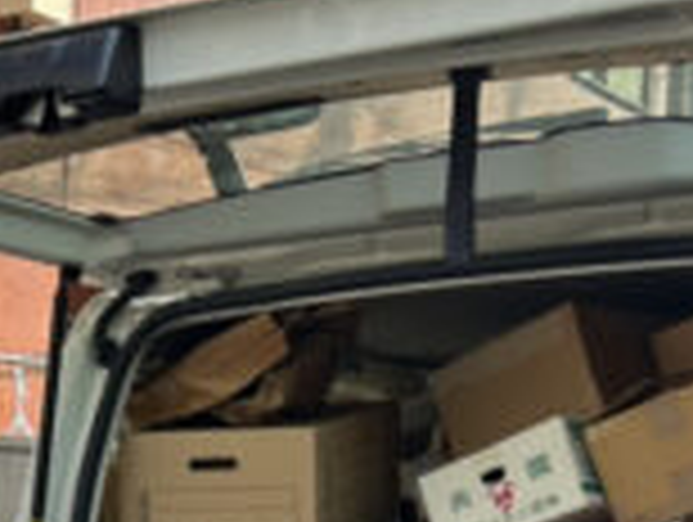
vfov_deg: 13.8
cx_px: -238
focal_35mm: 101
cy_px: 770
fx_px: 2025
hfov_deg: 18.0
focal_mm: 5.7
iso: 50
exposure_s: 1/696
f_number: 1.5
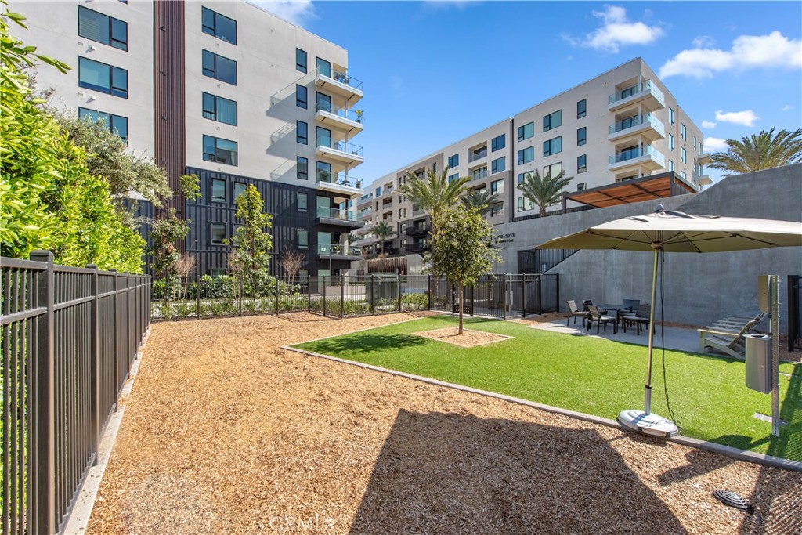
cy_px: 268
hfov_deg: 104.2
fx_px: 312
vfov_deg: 81.2
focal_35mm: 14
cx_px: 401
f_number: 10
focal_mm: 14
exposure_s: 1/400
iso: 200
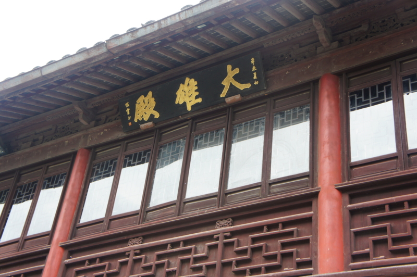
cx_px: 208
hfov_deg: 37.9
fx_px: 608
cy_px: 138
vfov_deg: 25.7
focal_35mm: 52
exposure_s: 1/80
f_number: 8
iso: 200
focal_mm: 35
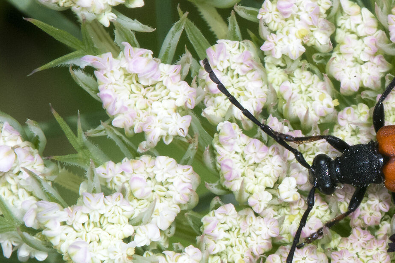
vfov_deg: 1.7
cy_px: 151
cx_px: 480
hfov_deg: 2.5
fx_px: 9007
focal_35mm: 821
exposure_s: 1/200
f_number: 14
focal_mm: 210
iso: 1000
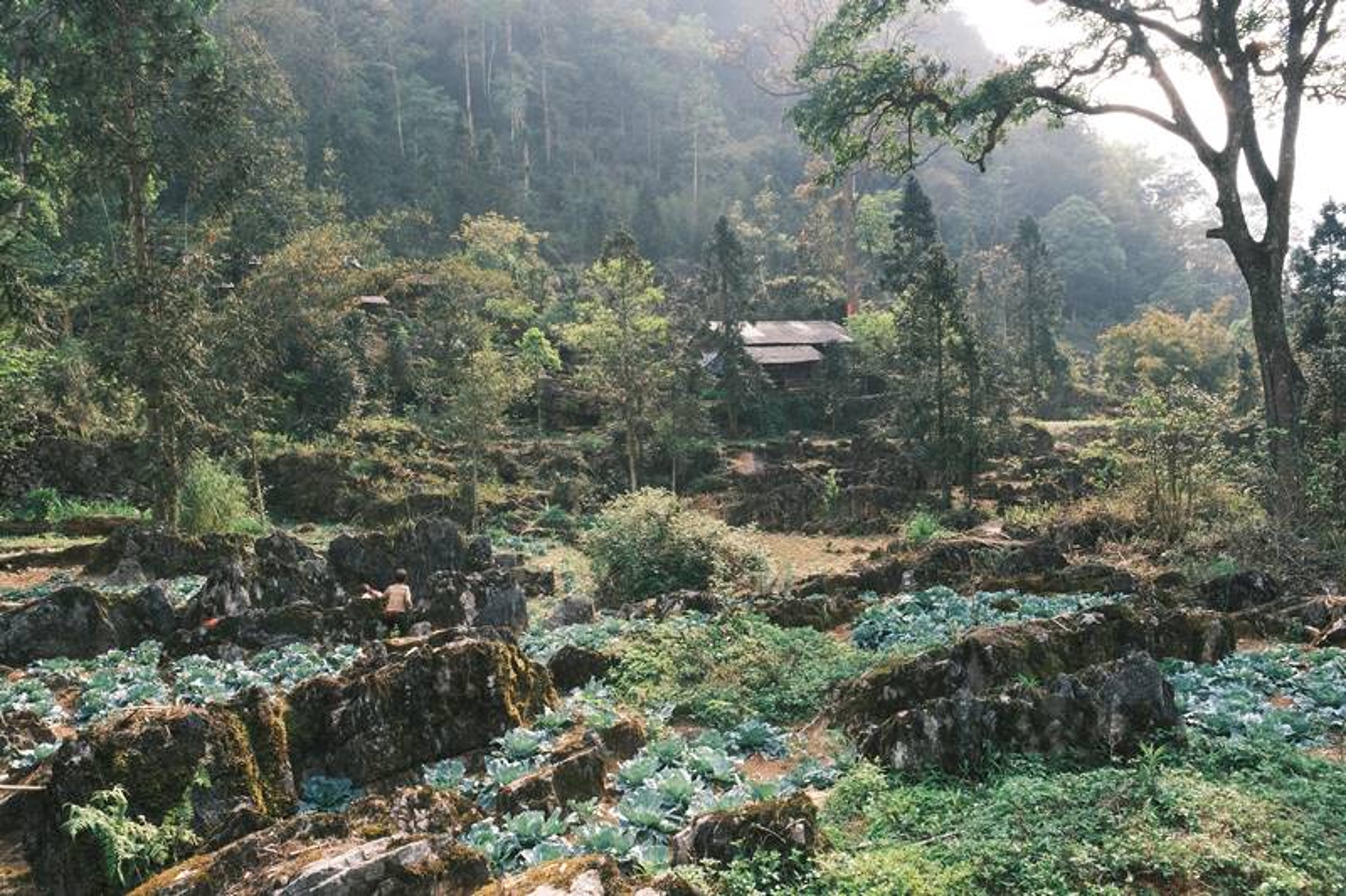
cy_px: 448
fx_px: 897
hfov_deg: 73.8
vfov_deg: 53.1
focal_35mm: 24
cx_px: 673
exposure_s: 1/20
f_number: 22
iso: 400
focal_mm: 16
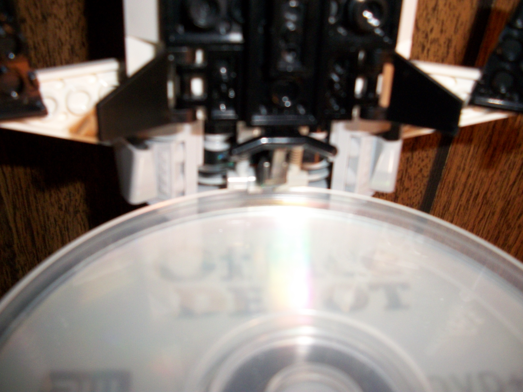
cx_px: 262
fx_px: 529
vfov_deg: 40.7
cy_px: 196
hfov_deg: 52.6
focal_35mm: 35
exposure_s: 1/125
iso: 250
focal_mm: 6.3
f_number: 3.1
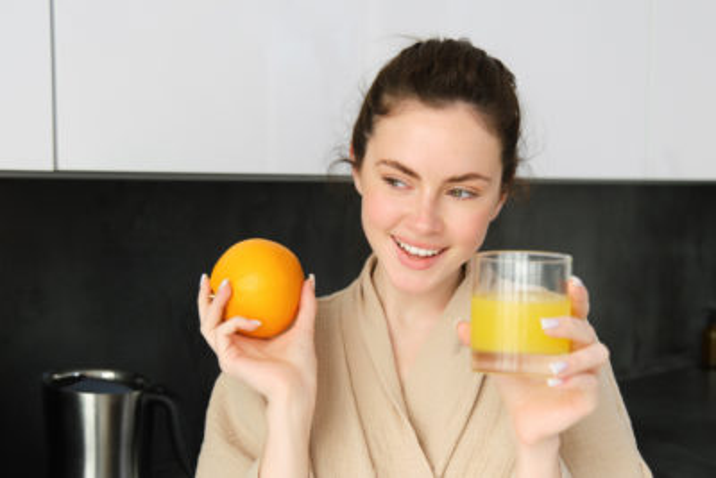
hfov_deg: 46.4
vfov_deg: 31.9
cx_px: 358
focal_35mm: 42
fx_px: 836
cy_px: 239
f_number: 2.8
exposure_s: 1/500
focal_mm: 28.3
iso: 320
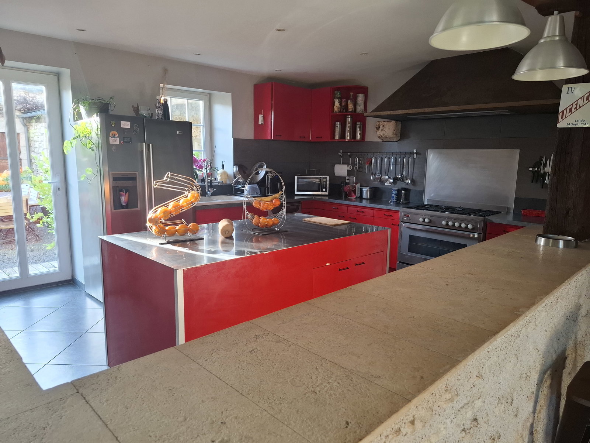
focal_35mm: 23
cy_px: 222
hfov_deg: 73.9
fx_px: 392
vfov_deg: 58.9
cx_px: 295
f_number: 1.8
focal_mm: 5.54
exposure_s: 1/100
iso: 250
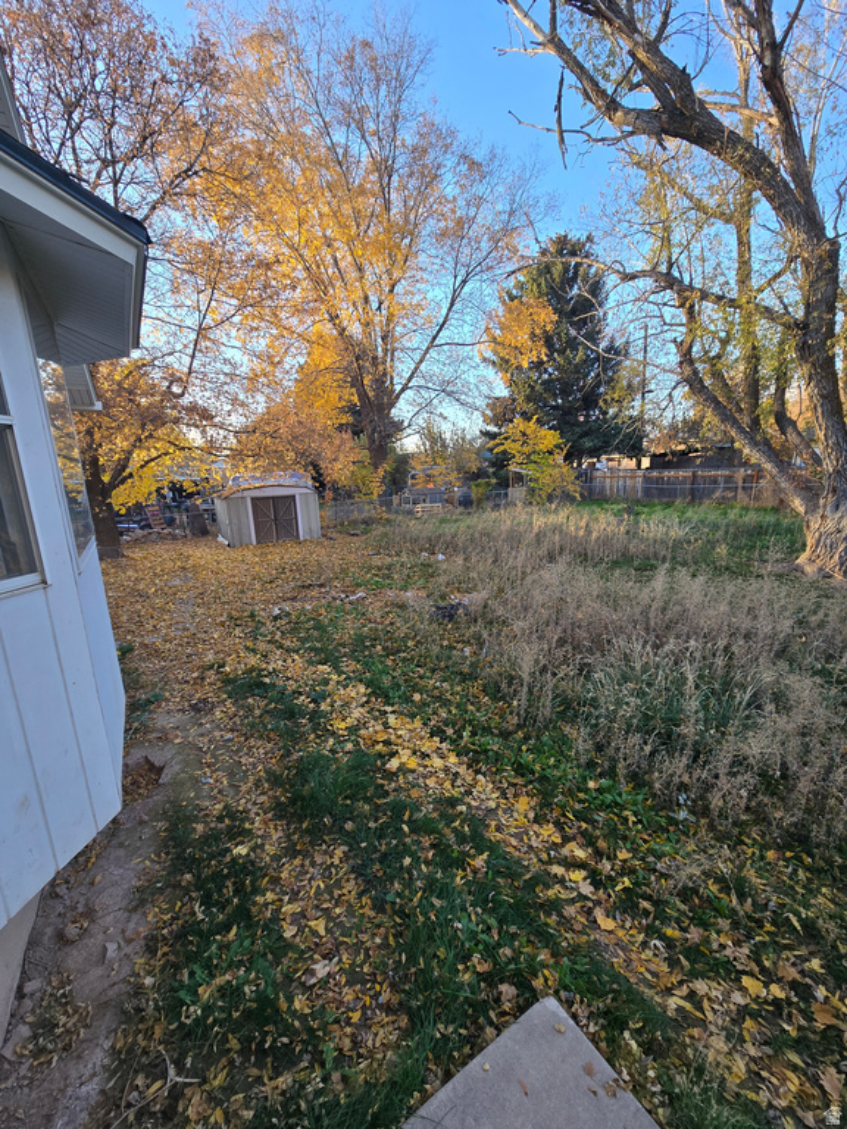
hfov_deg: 89.9
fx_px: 424
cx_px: 424
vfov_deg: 106.2
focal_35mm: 13
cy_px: 564
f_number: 2.2
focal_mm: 2.2
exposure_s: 1/184
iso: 50
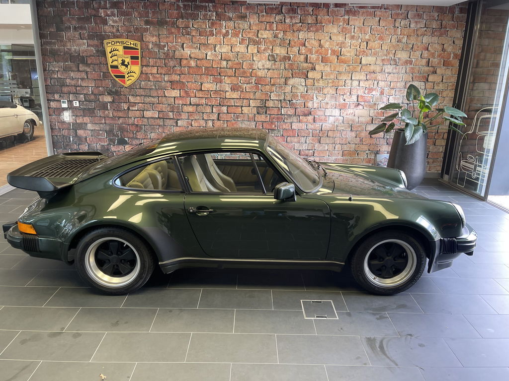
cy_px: 190
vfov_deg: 54.9
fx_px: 368
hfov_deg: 69.4
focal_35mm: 25
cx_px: 254
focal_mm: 5.1
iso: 125
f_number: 1.6
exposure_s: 1/100
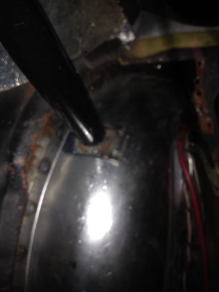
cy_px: 146
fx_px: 295
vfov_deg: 52.6
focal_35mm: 35
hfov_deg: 40.7
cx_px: 110
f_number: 2.4
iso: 80
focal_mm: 4.28
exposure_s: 1/16
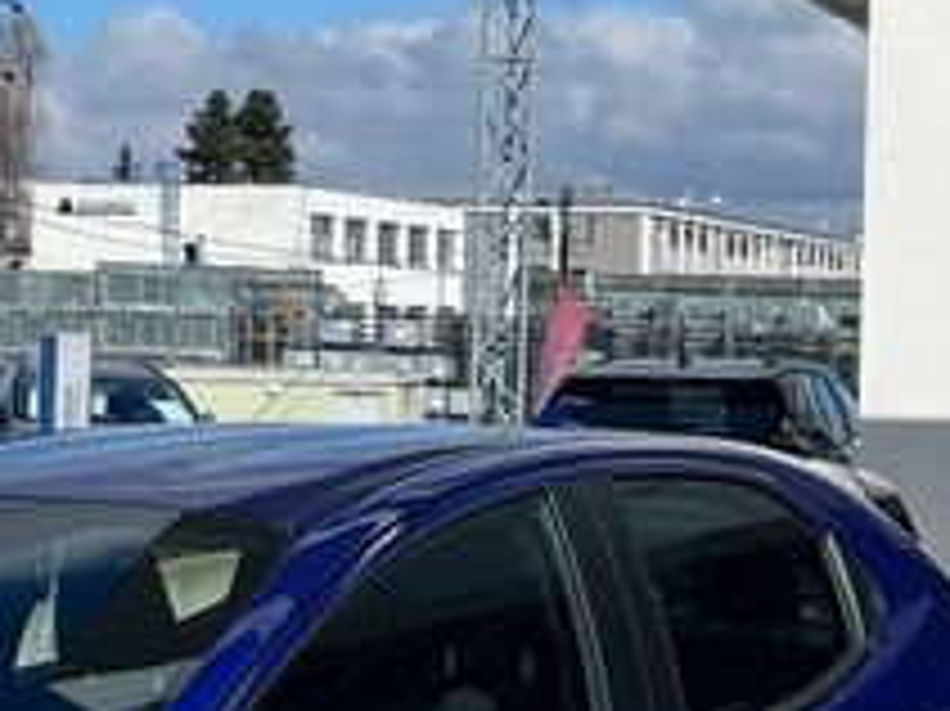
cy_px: 342
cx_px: 324
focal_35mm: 126
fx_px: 3456
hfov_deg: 15.6
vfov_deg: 11.8
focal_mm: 5.1
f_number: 1.6
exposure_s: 1/6494
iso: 50
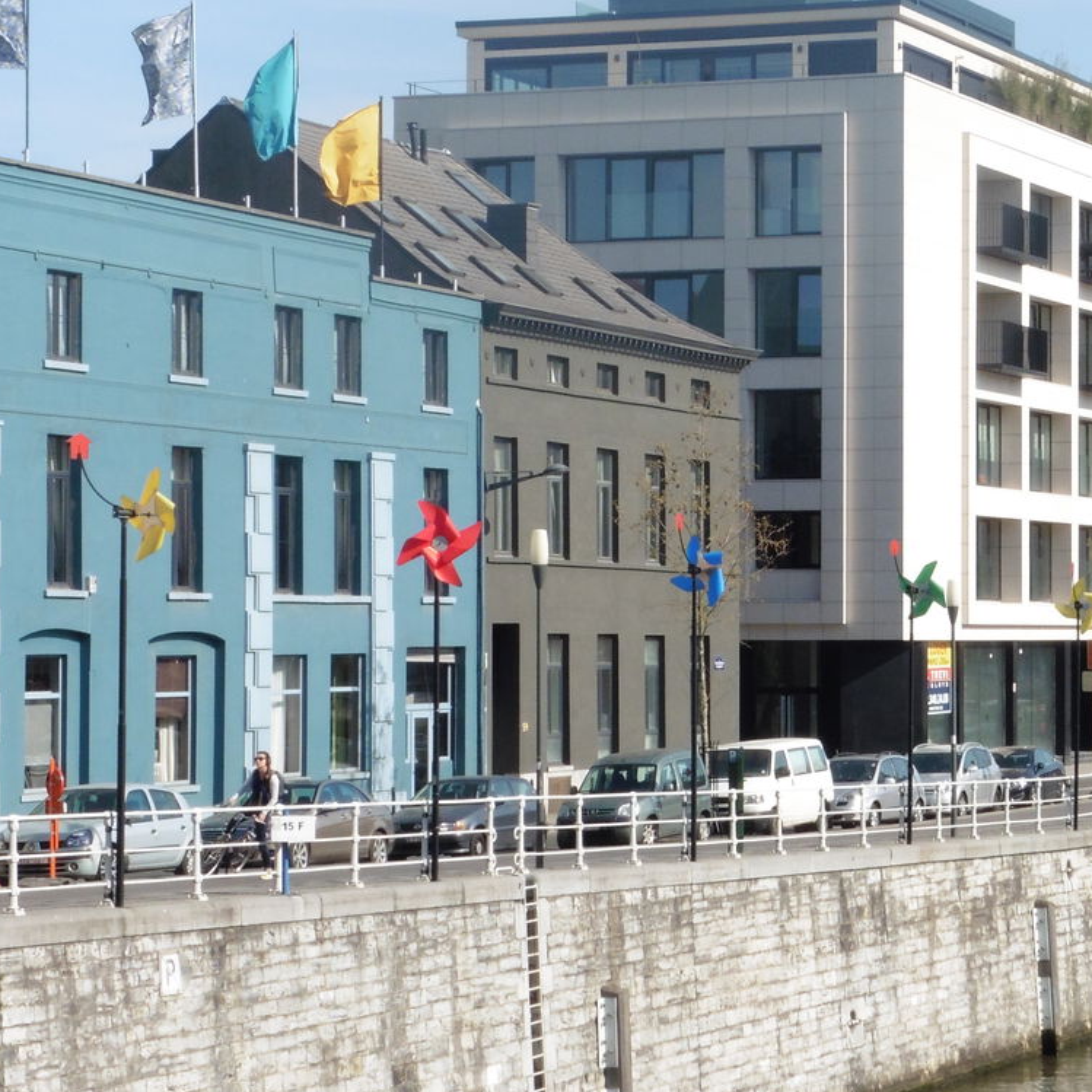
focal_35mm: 117
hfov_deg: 14.8
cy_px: 560
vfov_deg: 14.9
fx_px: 4176
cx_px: 827
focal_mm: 11
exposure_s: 1/500
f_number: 5.6
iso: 160
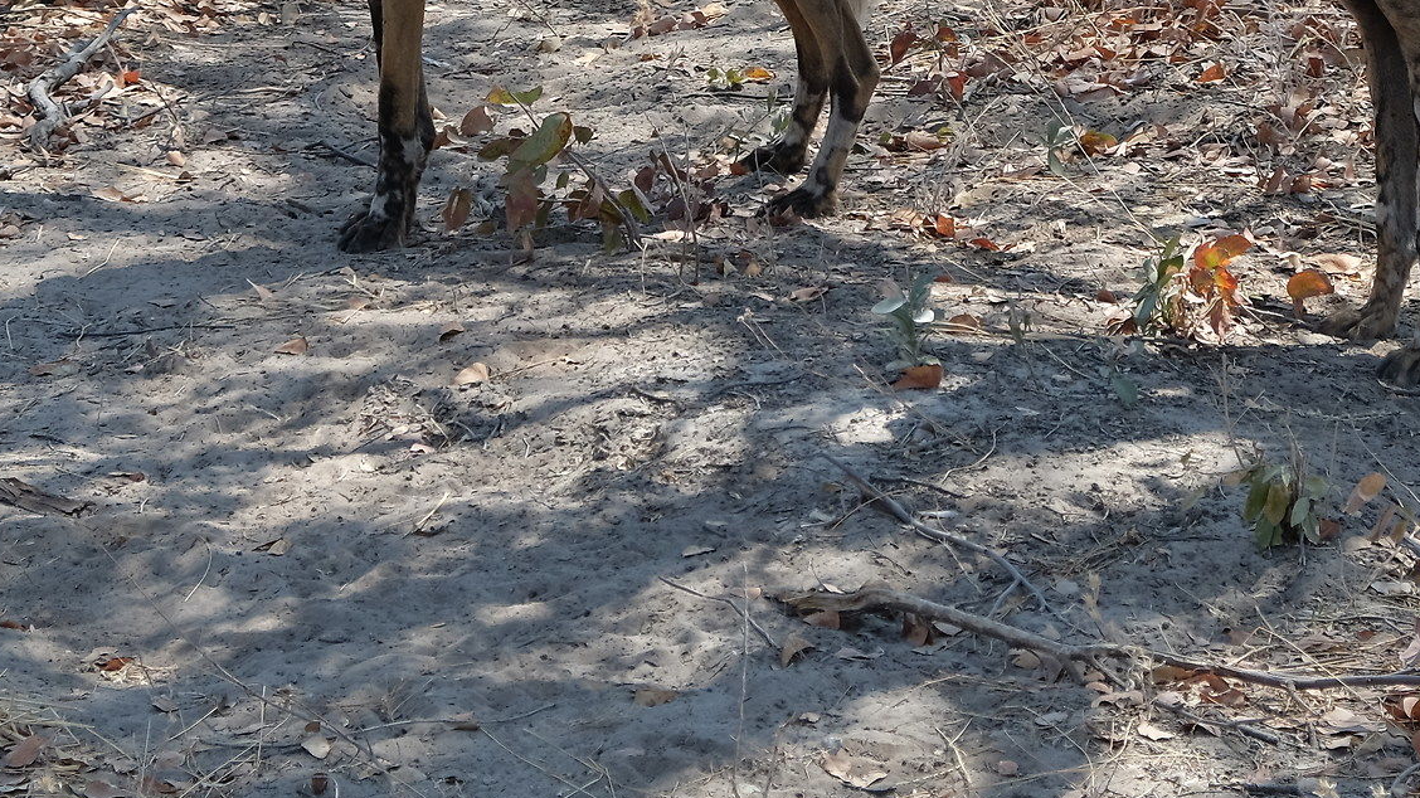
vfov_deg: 6.5
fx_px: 6964
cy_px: -92
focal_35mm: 185
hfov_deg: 11.6
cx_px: 728
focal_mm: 55
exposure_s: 1/340
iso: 200
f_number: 5.6
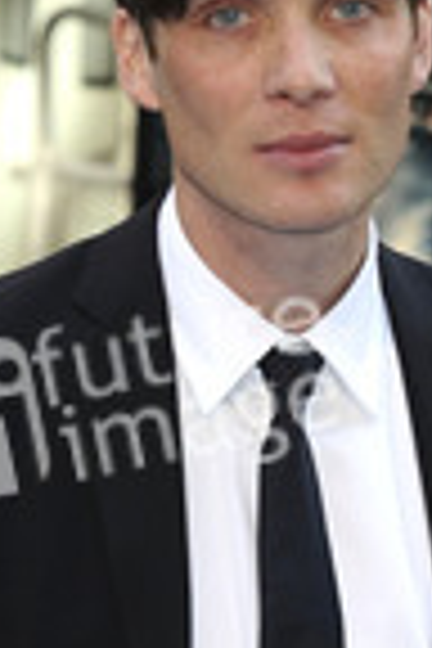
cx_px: 241
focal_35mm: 358
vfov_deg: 5.7
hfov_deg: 3.8
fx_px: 6443
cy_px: 630
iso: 400
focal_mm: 86
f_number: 5.6
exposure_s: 1/200
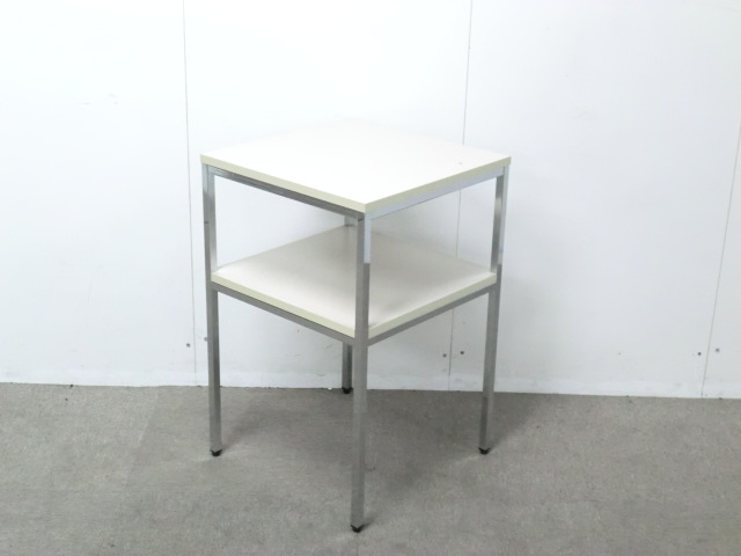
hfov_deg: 35.5
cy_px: 278
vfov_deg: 27.0
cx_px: 370
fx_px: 1156
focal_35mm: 54
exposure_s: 1/25
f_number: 4.5
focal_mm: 9.8
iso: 800
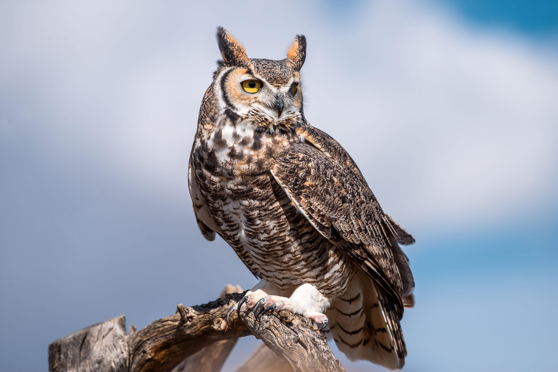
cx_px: 279
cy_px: 186
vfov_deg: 4.4
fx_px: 4807
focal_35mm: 310
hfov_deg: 6.6
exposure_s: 1/1250
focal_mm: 310
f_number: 5.6
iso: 100
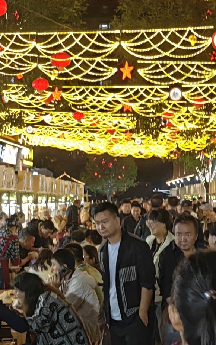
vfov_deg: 19.6
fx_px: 998
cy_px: 178
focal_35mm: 106
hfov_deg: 12.3
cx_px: 158
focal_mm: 5.54
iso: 200
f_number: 1.8
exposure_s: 1/100
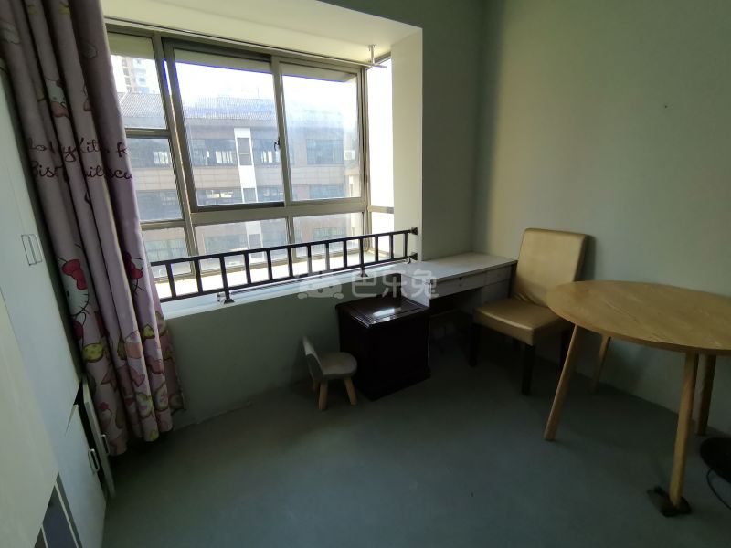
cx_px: 366
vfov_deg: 78.1
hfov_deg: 94.5
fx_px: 338
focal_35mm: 16
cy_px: 274
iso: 160
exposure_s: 1/100
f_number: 2.2
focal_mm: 1.68
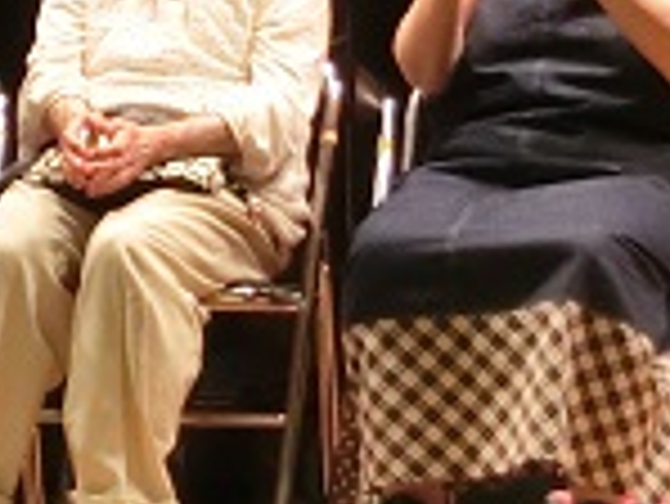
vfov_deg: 3.1
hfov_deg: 4.1
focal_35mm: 480
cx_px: -459
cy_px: -428
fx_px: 9298
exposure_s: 1/60
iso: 800
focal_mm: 22.1
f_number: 5.7
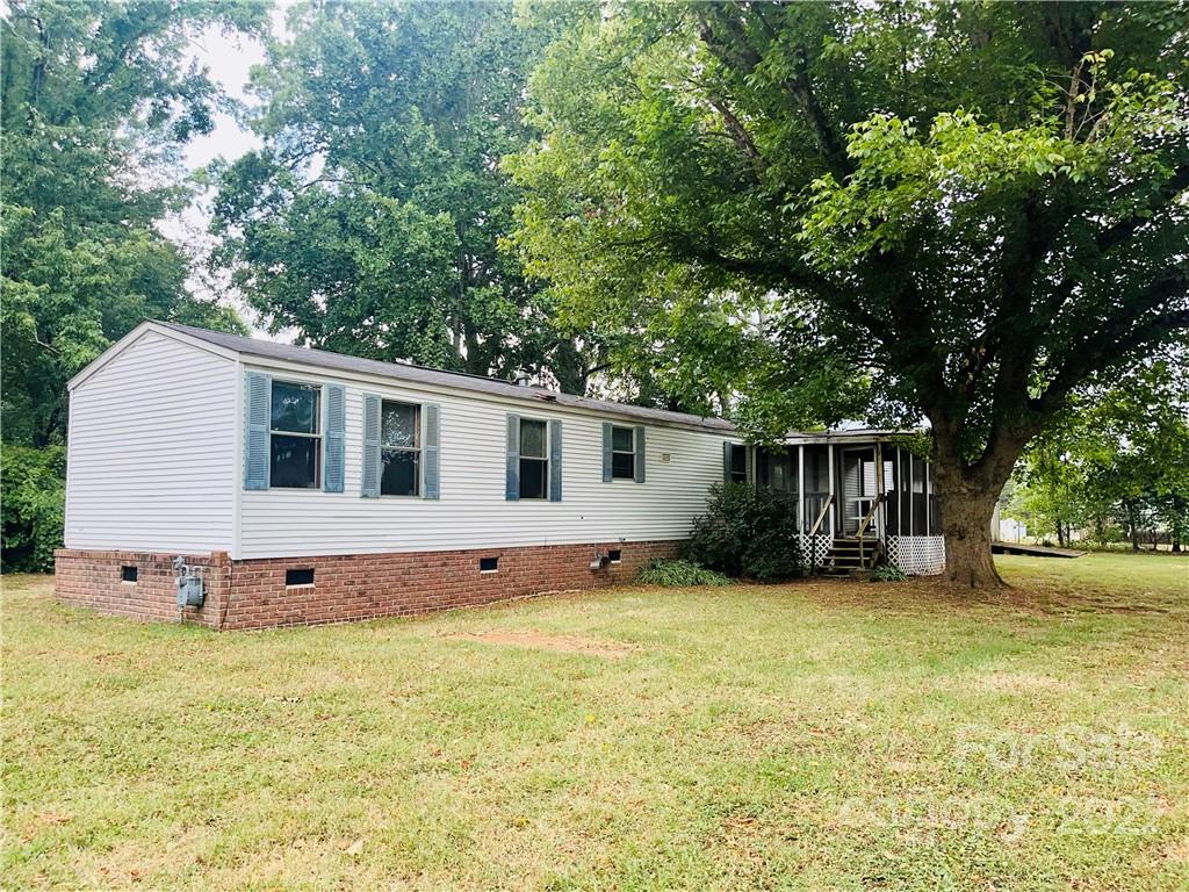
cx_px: 594
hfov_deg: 67.3
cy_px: 446
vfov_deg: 53.1
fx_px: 893
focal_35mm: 26
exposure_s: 1/867
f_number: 1.6
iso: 32
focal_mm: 5.1
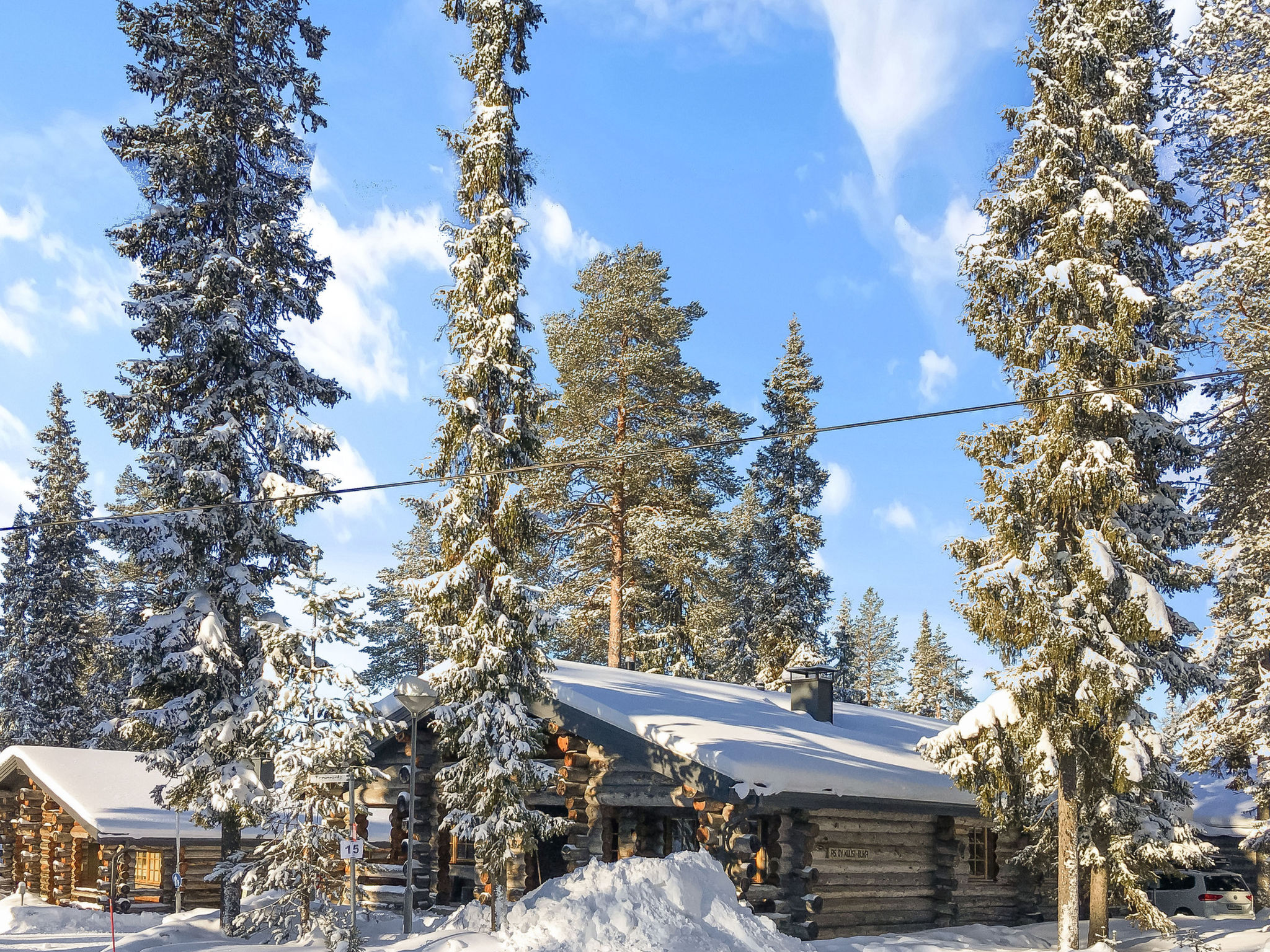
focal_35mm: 29
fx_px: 1064
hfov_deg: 61.7
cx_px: 635
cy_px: 476
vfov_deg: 48.2
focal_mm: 4.15
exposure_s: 1/1400
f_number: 2.2
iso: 25
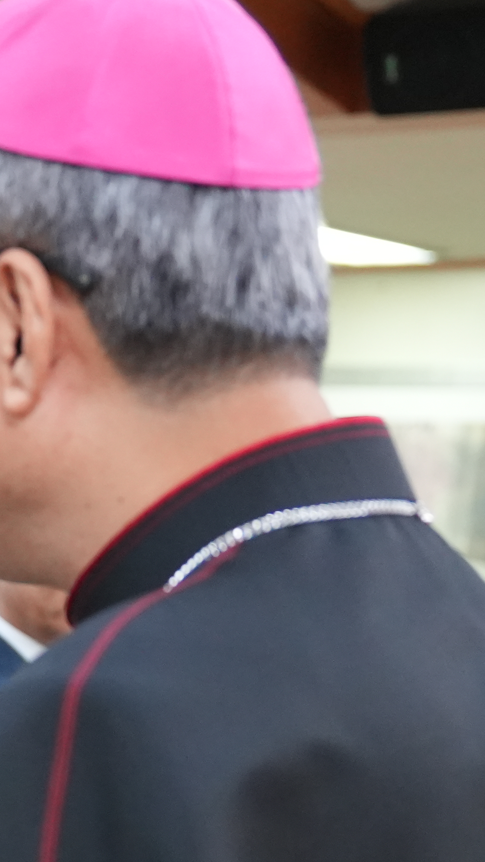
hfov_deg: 8.6
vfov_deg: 16.1
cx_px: -620
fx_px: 2994
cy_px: 802
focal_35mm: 131
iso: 3200
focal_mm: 36
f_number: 2.8
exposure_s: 1/250
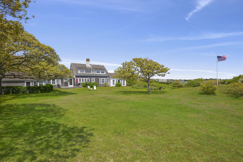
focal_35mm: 16
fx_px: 108
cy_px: 81
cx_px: 122
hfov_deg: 96.7
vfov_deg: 73.8
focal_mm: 16
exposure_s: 1/250
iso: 100
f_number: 8
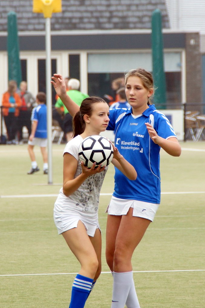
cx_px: 103
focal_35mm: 242
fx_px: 2070
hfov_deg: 5.7
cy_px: 153
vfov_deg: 8.5
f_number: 6.3
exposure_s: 1/400
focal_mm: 160
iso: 400
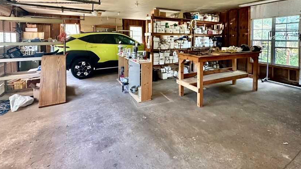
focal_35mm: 19
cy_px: 41
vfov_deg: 55.4
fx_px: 152
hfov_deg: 89.6
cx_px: 155
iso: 500
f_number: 2.2
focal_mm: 2.22
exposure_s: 1/60
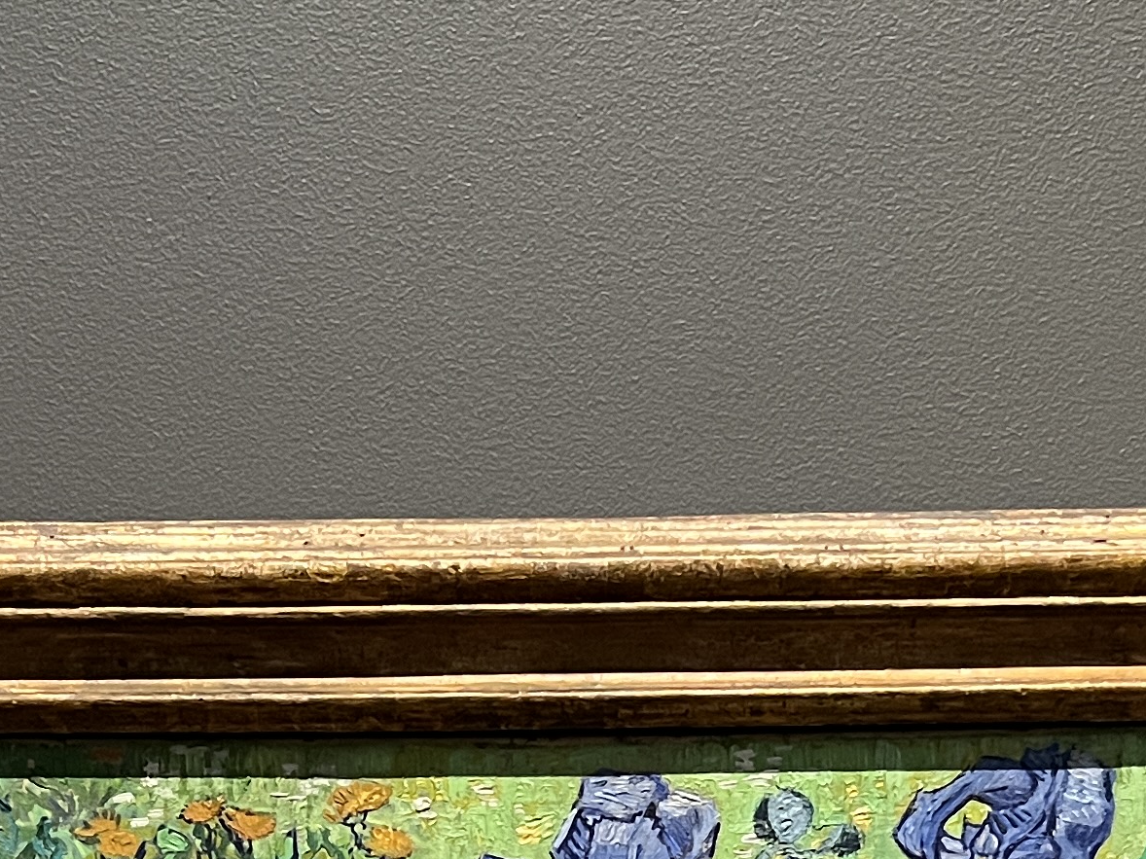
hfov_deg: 22.0
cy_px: 1424
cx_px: 479
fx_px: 2946
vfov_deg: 14.9
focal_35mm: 89
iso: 500
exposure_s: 1/60
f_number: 1.5
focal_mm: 5.7
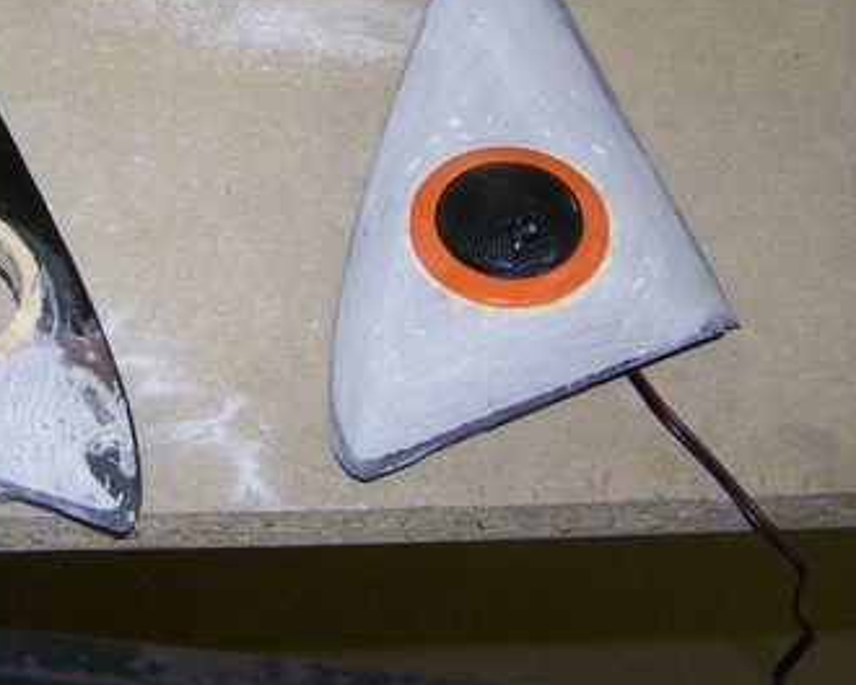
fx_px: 1824
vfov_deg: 21.1
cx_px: 176
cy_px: 174
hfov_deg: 26.0
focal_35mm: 72
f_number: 2.8
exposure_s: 1/60
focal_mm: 6.3
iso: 80
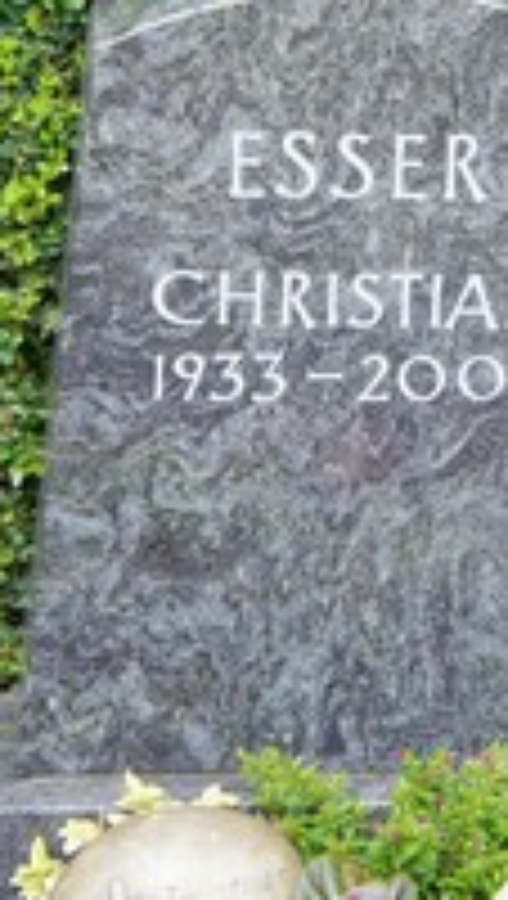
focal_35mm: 130
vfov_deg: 16.4
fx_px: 3103
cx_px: 400
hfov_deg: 9.3
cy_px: 270
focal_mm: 36
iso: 250
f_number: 4.5
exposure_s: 1/80
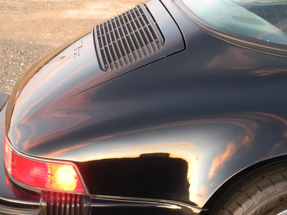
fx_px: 779
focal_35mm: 94
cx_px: 144
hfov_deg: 20.9
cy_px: 108
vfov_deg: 15.7
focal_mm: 20.1
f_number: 4.5
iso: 400
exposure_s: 1/6.8
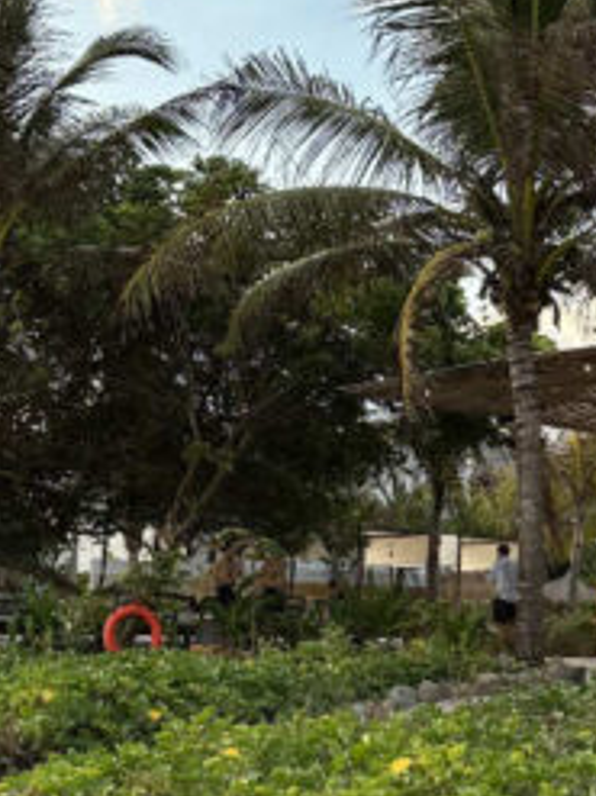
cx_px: 609
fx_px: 1608
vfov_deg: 27.7
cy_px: 496
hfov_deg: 20.3
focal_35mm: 70
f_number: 1.8
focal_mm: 6.9
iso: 80
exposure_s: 1/822
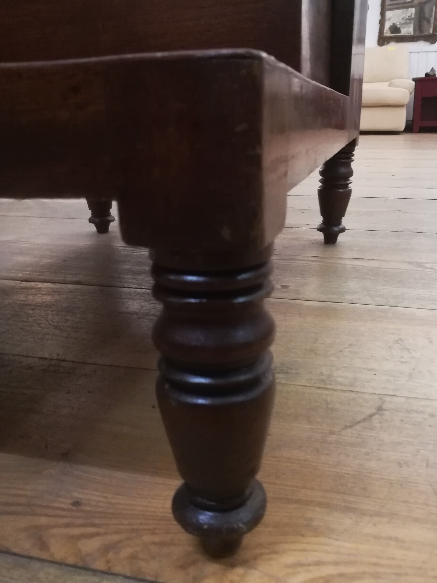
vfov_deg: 67.3
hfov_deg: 53.1
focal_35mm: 26
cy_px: 292
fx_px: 438
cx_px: 218
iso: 500
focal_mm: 3.83
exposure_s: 1/20
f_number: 2.2
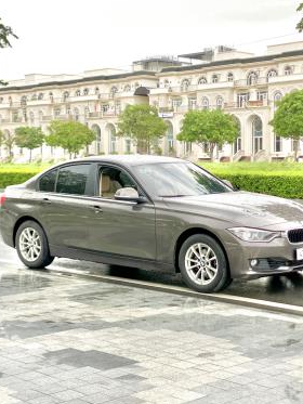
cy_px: 210
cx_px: 162
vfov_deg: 29.8
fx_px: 758
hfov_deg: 22.6
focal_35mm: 65
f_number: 2
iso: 20
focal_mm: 6
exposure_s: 1/150
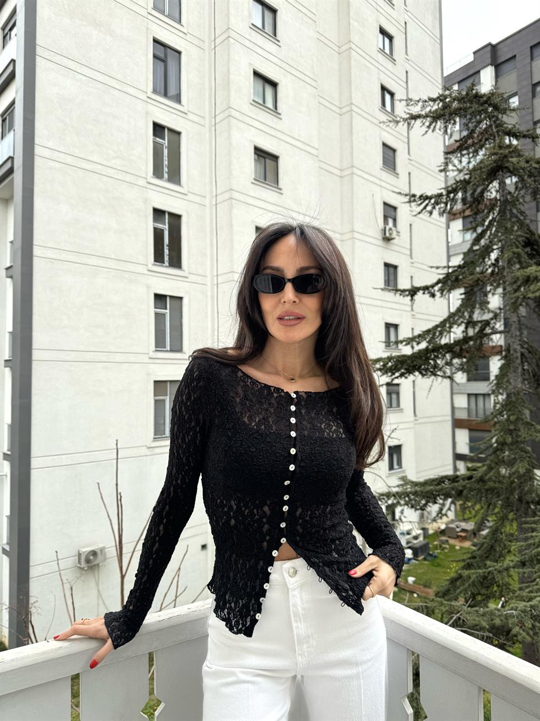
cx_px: 270
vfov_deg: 71.6
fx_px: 499
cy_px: 360
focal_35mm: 24
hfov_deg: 56.8
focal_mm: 6.76
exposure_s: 1/756
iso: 80
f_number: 1.78
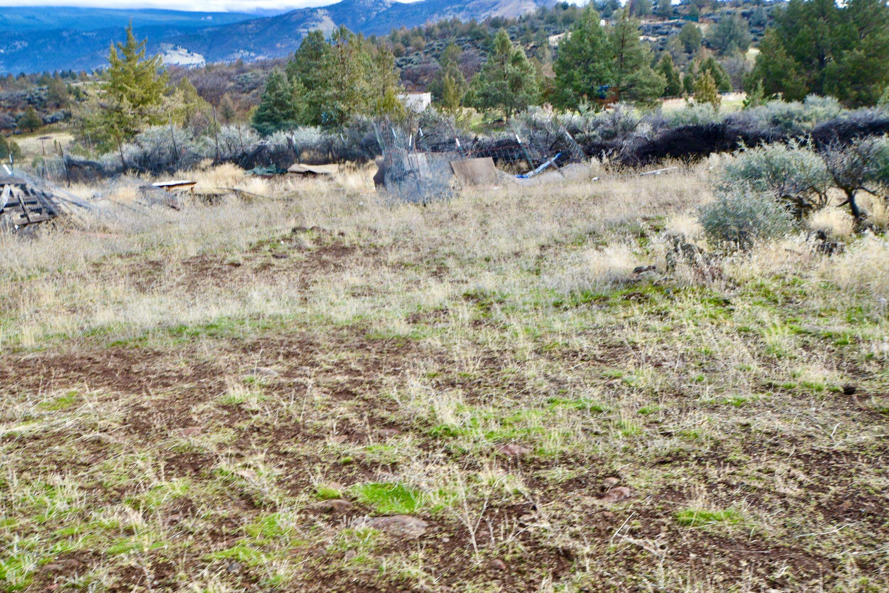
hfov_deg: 53.1
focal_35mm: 36
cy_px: 296
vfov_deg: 36.9
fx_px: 889
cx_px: 444
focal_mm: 24
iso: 100
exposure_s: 1/80
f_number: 8
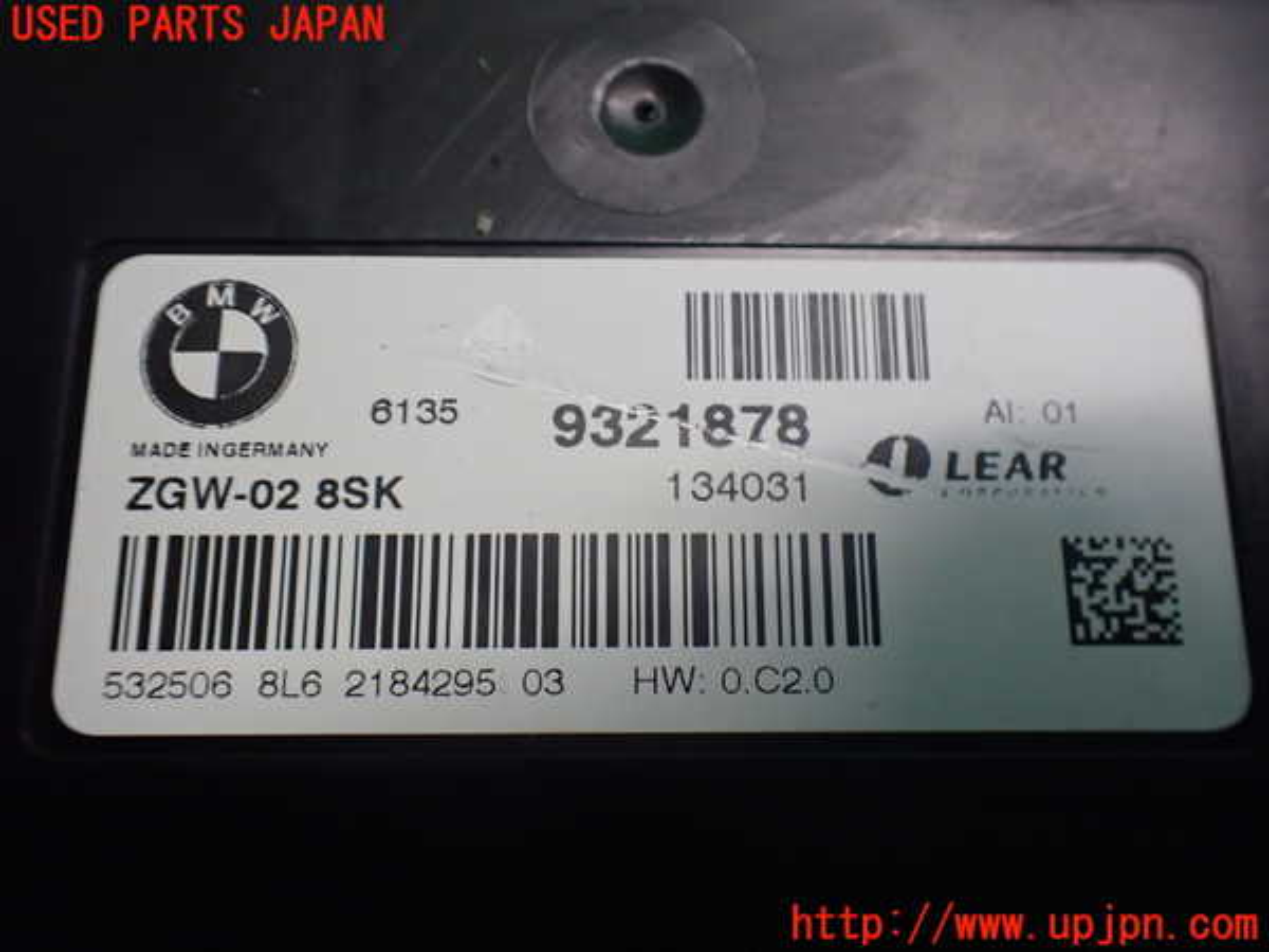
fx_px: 1100
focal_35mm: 30
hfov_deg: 60.0
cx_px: 634
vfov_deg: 46.8
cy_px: 476
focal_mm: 5.4
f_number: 2.3
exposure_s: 1/125
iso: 500
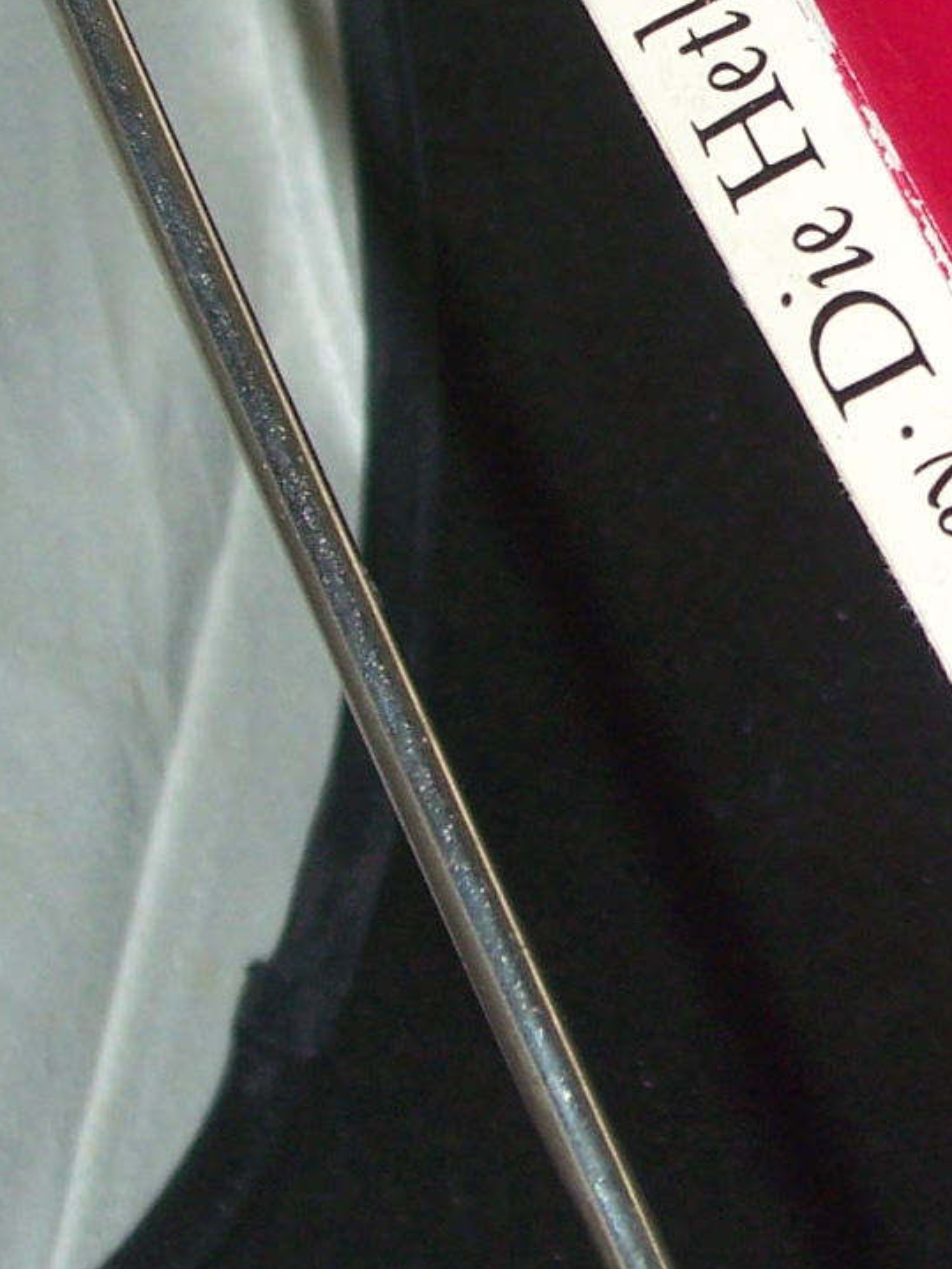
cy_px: 428
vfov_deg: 11.6
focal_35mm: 170
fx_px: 6230
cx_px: 1296
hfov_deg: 8.6
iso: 80
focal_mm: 8.7
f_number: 3.2
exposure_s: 1/80
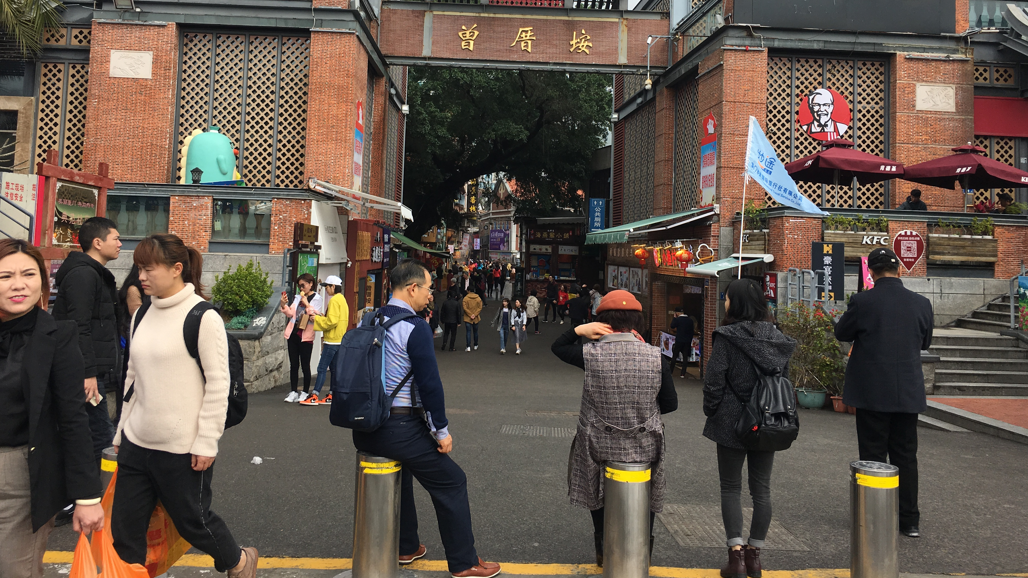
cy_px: 192
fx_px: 872
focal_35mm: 32
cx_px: 512
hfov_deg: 61.0
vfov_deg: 36.3
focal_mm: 4.15
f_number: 2.2
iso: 25
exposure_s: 1/950
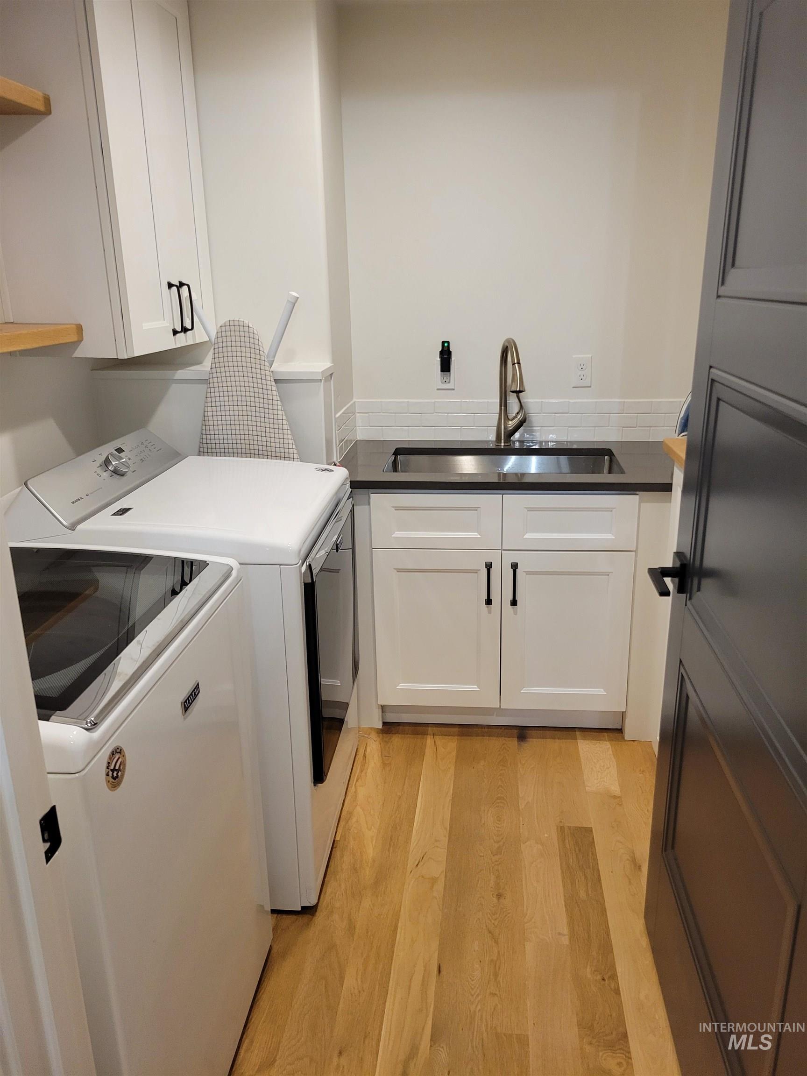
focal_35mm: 26
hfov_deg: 53.1
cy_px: 538
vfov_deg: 67.3
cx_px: 404
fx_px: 808
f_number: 1.8
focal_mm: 5.4
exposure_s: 1/120
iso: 320
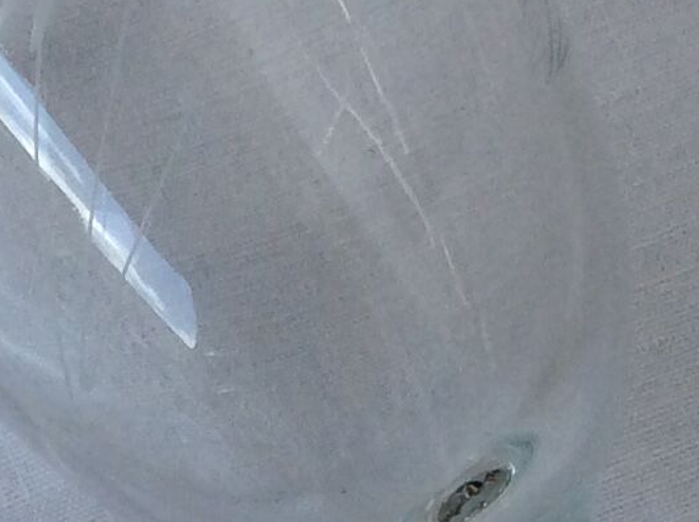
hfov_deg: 12.5
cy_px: 985
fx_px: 3144
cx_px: -17
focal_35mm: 156
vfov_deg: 9.0
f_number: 2.4
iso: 32
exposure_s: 1/400
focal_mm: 3.3
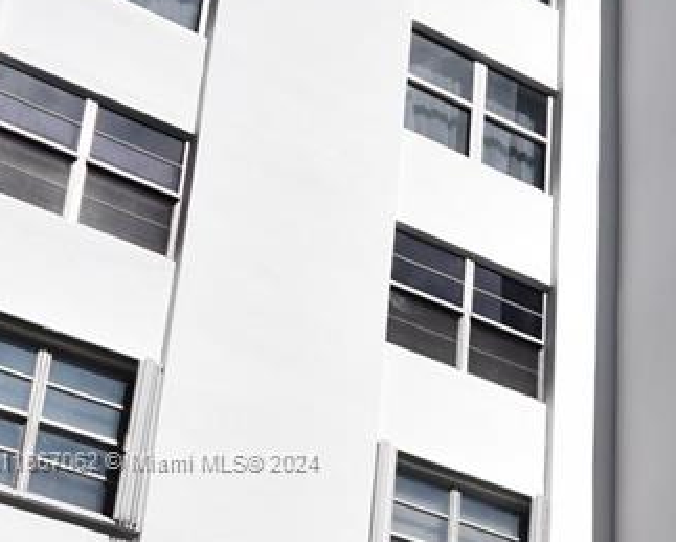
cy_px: 462
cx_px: 815
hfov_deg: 19.2
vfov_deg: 16.2
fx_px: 1882
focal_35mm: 94
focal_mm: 18
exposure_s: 1/4000
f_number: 16
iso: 200
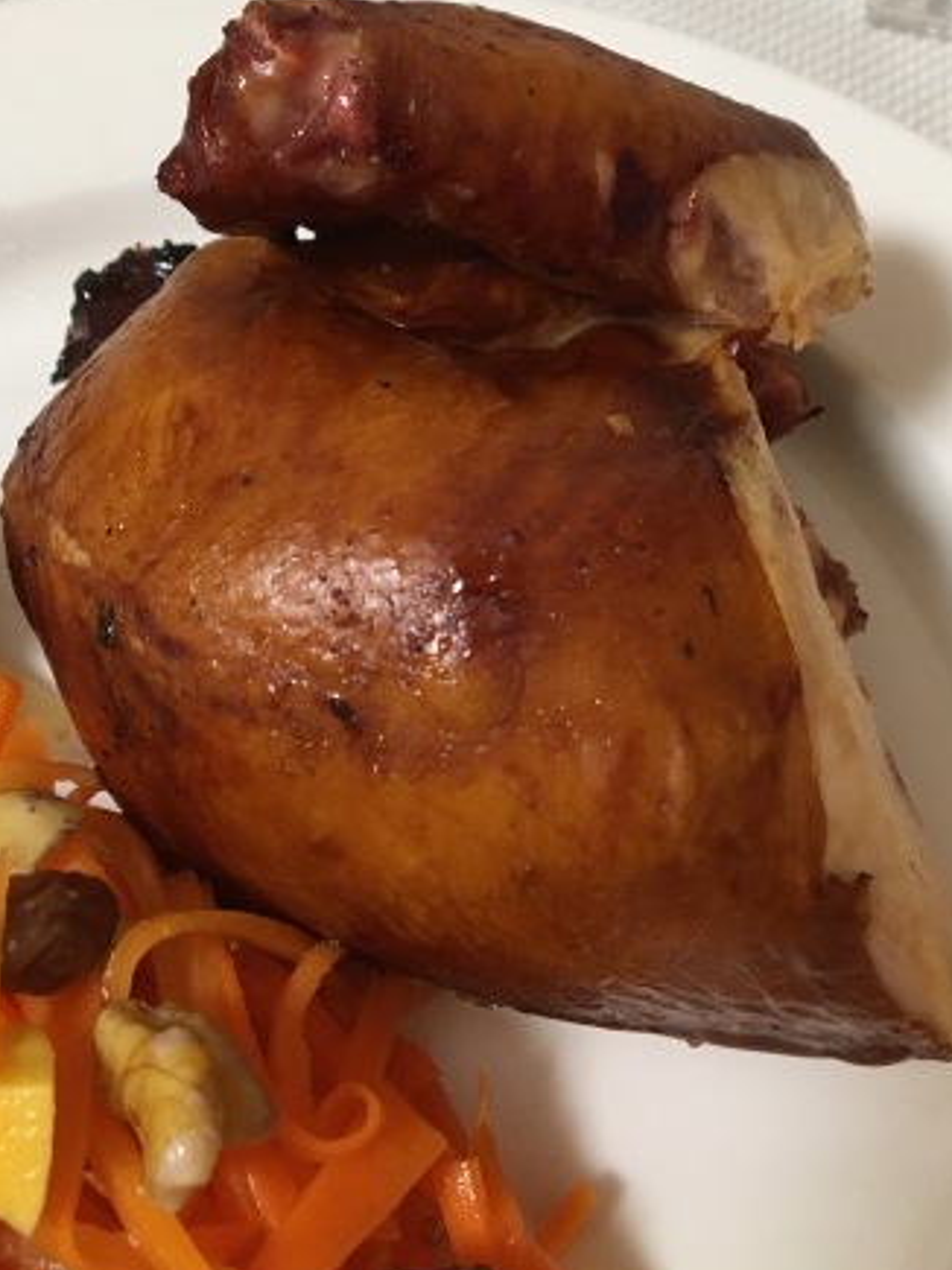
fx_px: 1467
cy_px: 485
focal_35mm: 40
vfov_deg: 46.4
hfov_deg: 35.9
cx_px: 458
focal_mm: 4.15
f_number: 2.2
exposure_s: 1/24
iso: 200
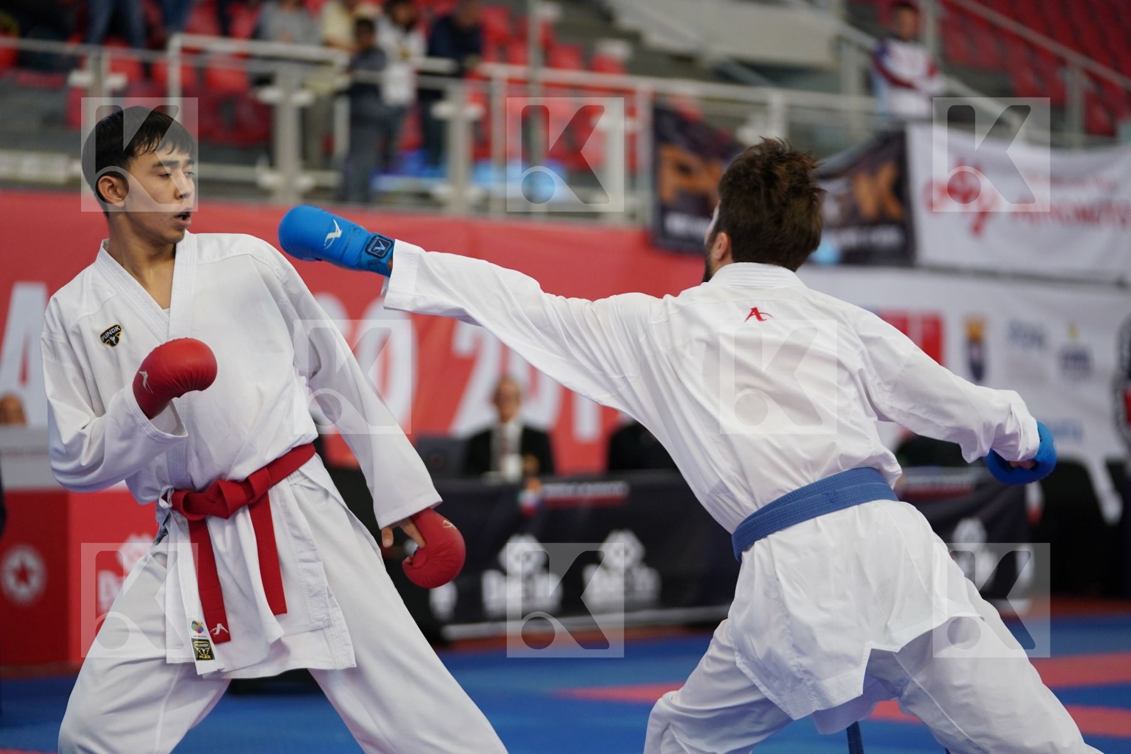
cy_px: 377
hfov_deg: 16.5
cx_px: 566
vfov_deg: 11.1
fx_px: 3895
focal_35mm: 124
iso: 2000
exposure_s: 1/1000
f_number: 2.8
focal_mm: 124
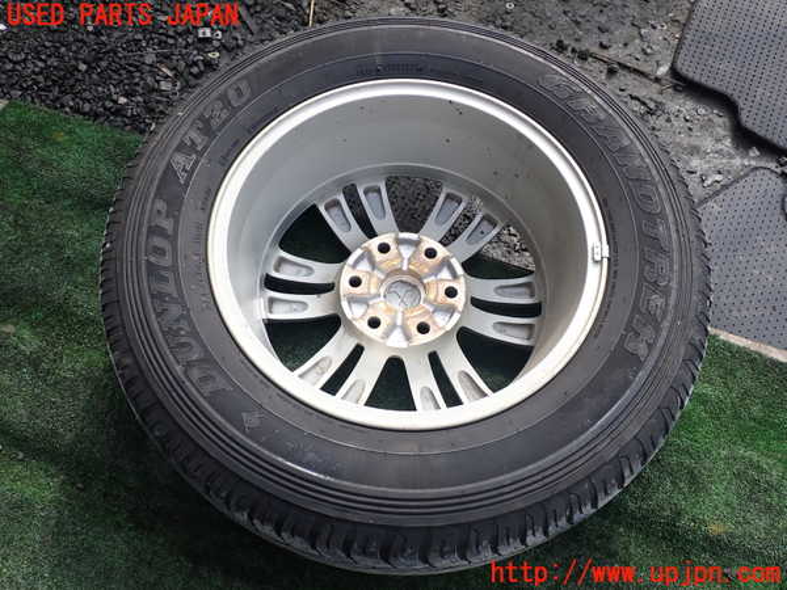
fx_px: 682
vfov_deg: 46.8
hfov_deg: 60.0
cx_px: 394
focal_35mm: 30
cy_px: 295
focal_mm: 5.4
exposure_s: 1/400
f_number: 3.2
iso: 100
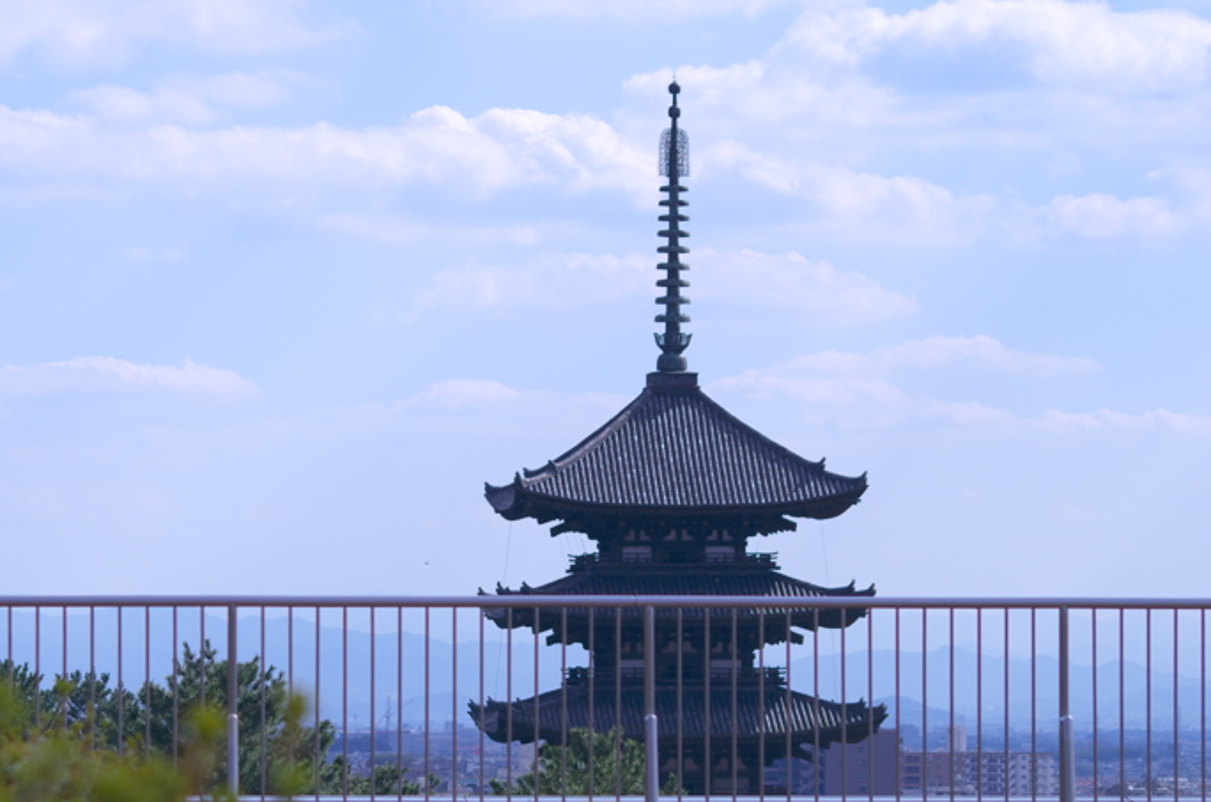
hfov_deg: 10.8
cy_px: 565
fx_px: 6378
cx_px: 340
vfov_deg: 7.2
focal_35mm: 190
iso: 100
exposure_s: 1/800
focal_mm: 85
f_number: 5
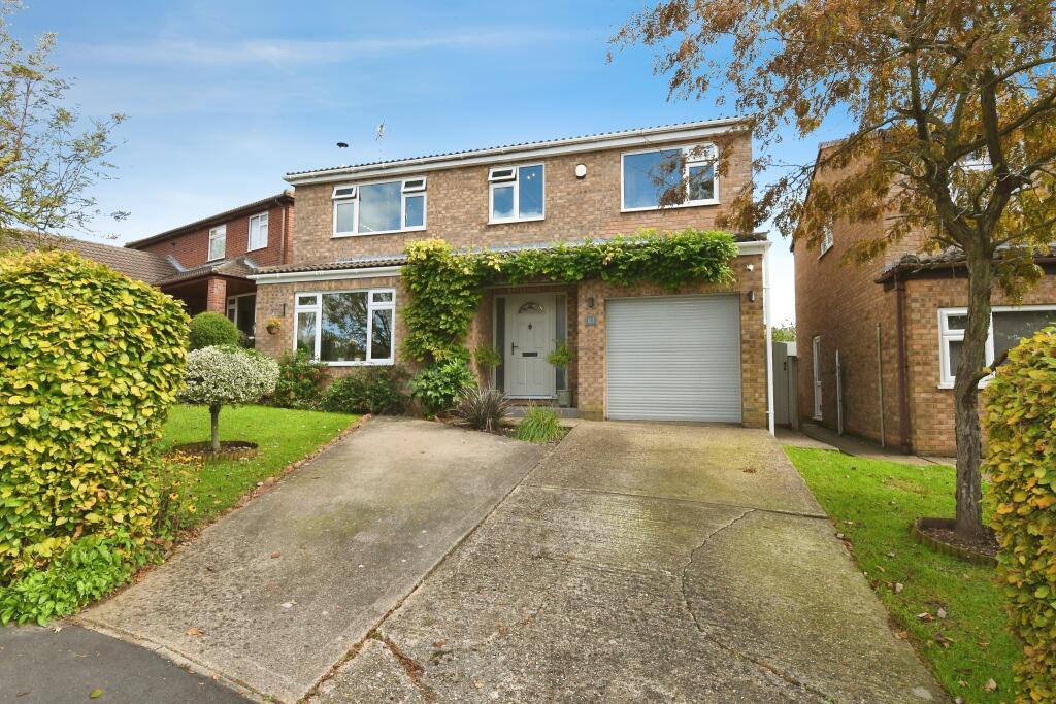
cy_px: 352
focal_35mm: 18
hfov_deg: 90.0
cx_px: 528
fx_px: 528
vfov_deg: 67.4
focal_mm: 12
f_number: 14
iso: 800
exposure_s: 1/250
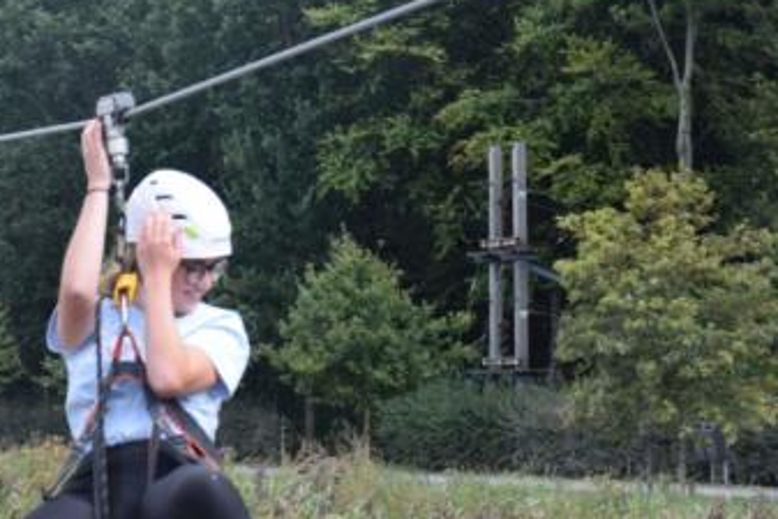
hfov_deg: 13.2
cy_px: 353
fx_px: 3373
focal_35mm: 156
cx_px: 339
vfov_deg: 8.8
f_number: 8
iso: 280
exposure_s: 1/250
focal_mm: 70
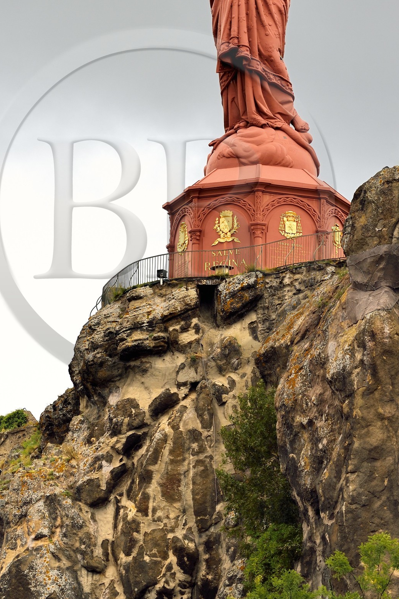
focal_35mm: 293
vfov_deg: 7.0
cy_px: 208
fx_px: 4873
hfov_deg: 4.7
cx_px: 156
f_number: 10
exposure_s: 1/200
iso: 200
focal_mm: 190
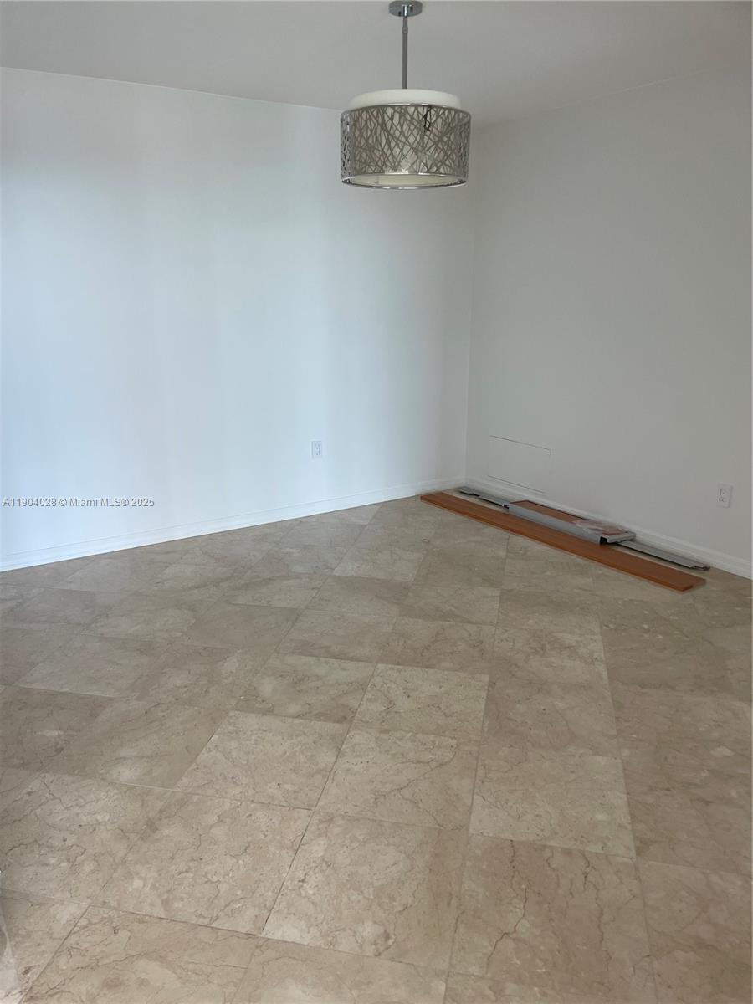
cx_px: 376
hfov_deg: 53.1
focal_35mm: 26
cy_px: 502
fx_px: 754
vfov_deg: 67.3
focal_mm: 4.2
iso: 64
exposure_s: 1/121
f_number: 1.6
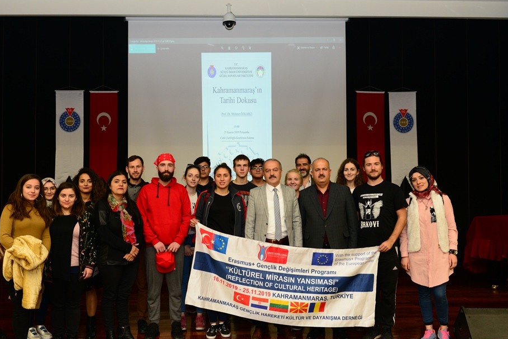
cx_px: 233
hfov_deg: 53.1
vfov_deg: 36.9
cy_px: 176
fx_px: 508
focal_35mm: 36
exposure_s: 1/125
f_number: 4
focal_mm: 32
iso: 1250
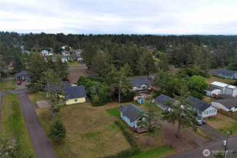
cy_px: 79
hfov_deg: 63.6
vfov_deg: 45.0
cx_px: 118
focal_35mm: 29
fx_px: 191
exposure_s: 1/411
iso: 100
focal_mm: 10.57
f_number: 2.8
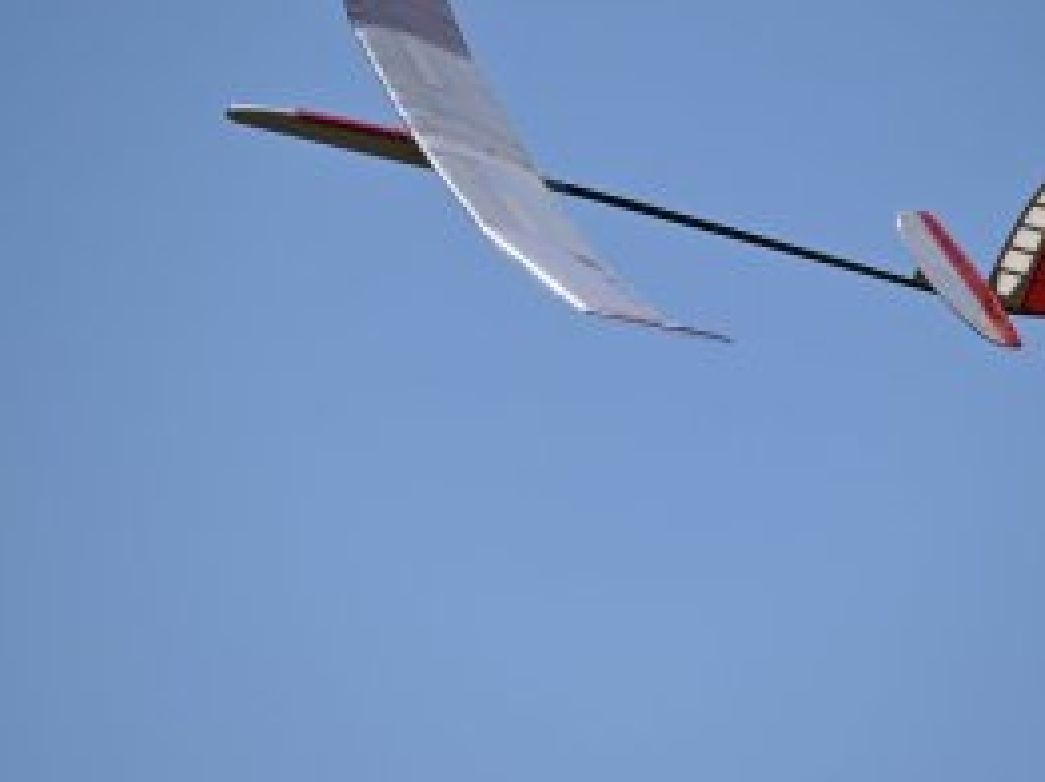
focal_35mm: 731
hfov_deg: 2.7
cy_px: 363
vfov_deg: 2.0
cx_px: 668
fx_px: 22047
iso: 320
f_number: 8
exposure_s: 1/4000
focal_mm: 400
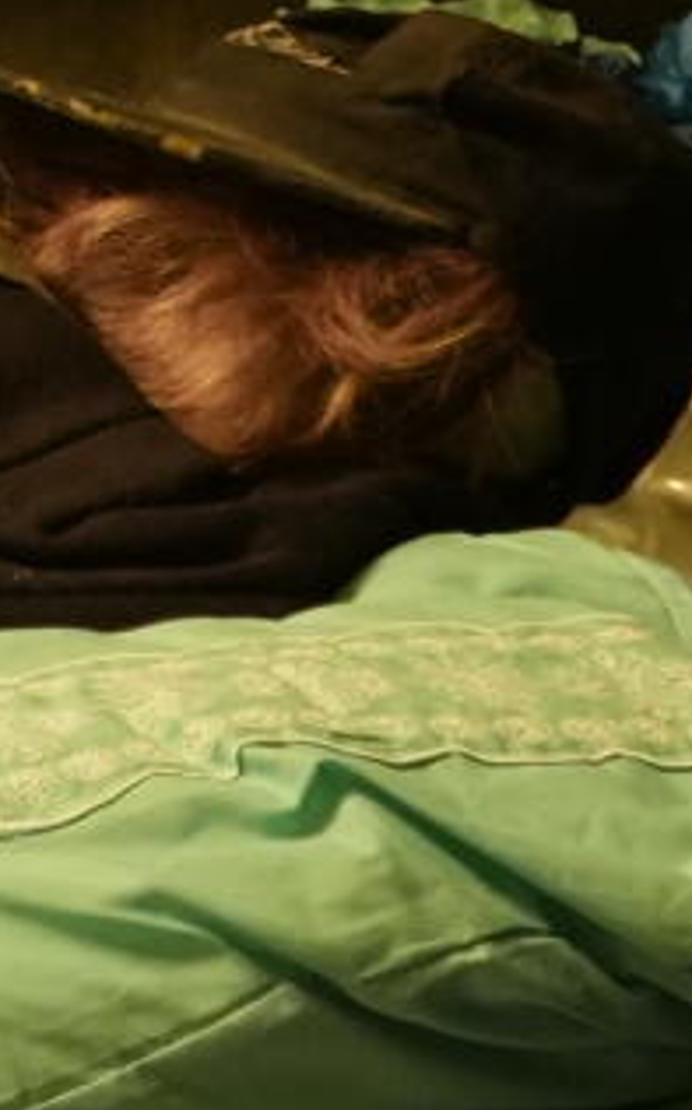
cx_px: -871
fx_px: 9371
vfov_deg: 6.7
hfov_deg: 4.2
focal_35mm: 310
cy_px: -376
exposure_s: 1/40
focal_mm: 32
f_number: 4
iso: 1600
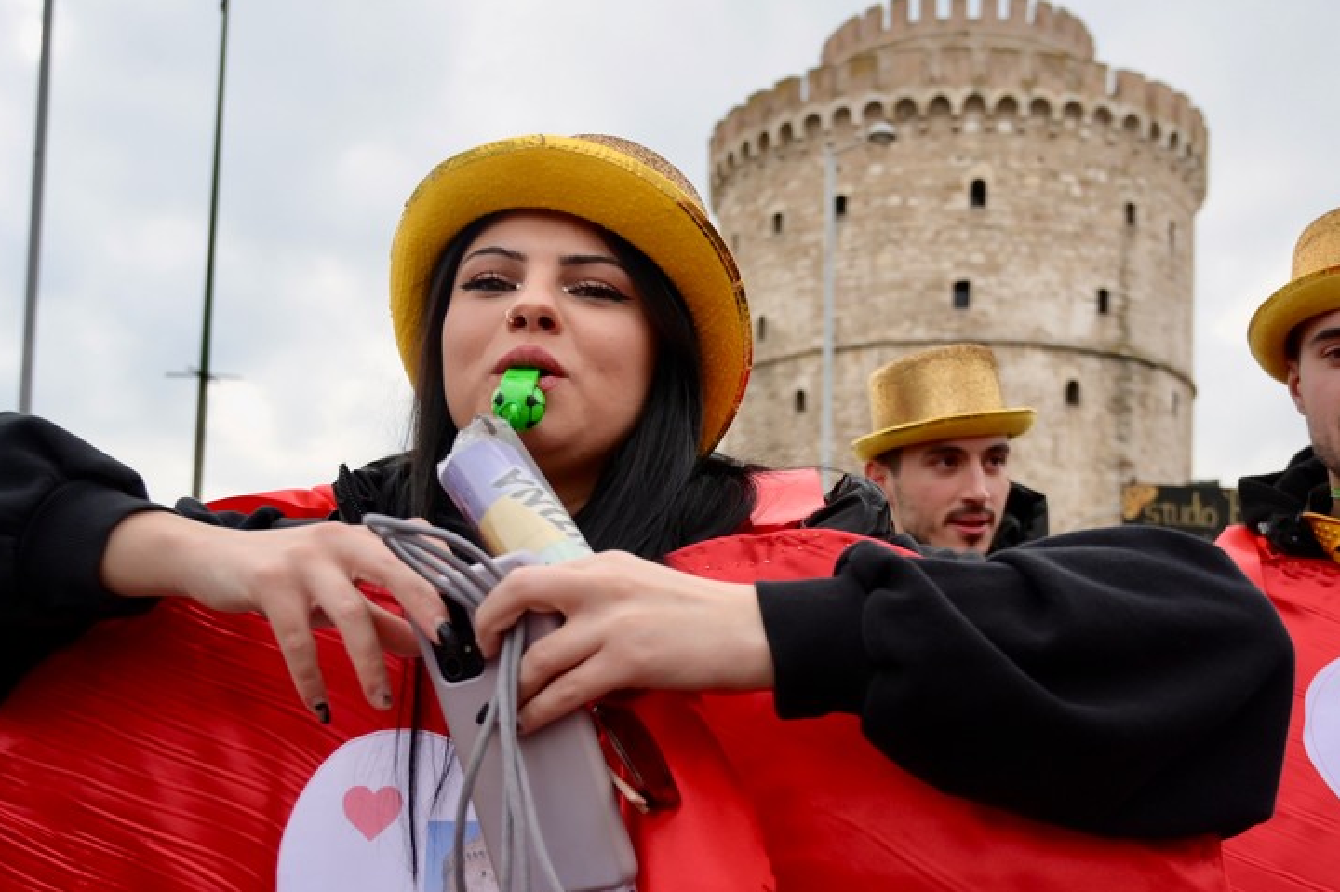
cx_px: 739
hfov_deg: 48.4
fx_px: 1488
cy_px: 635
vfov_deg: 32.9
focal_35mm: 40
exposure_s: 1/800
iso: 250
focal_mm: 24
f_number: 4
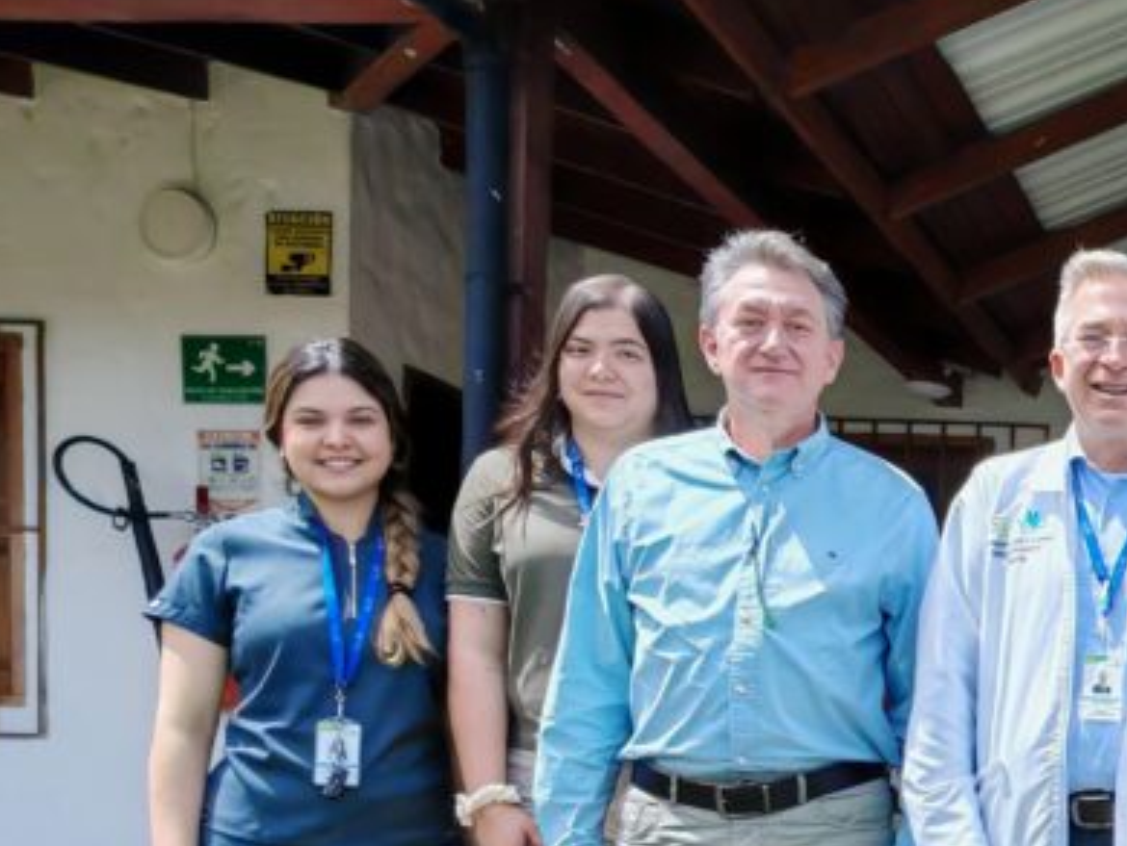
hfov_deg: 35.1
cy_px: 803
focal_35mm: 42
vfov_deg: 32.2
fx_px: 1368
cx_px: 1364
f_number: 2.2
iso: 50
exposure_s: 1/1000
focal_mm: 1.96
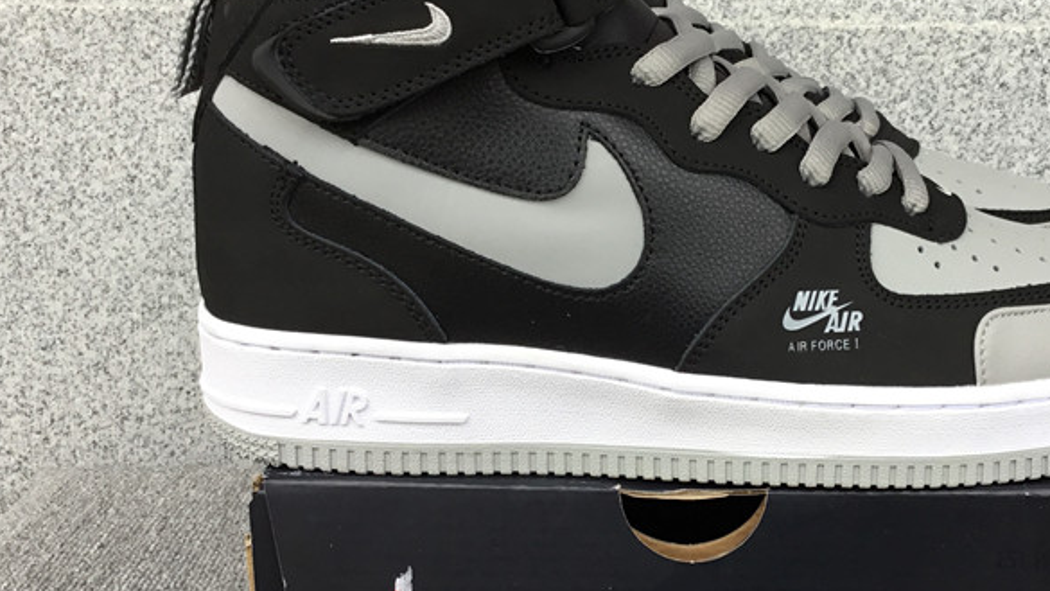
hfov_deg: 39.5
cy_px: 353
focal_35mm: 52
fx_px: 1448
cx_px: 689
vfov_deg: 23.0
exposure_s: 1/100
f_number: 2.4
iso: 40
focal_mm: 3.3
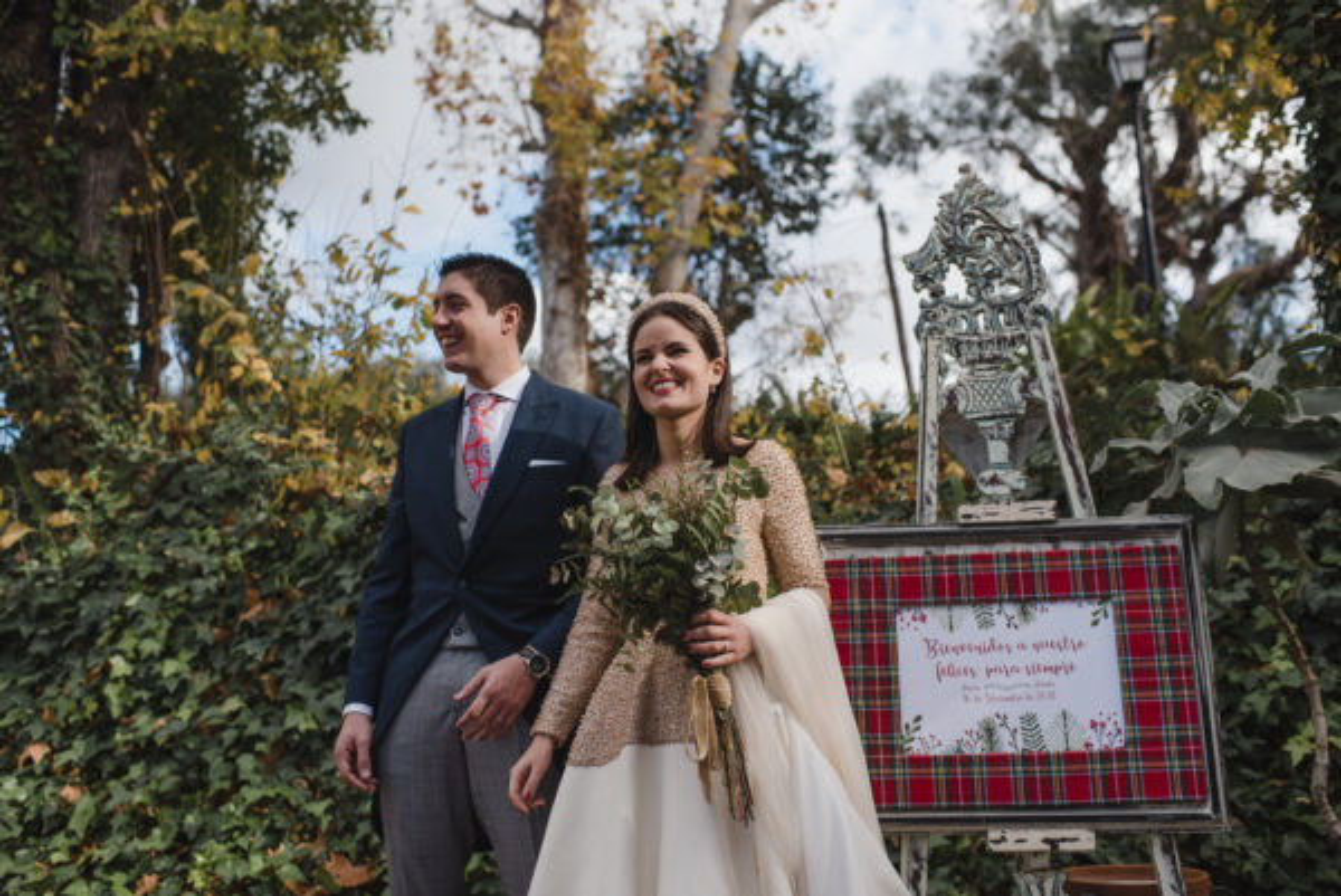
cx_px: 670
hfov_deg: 54.4
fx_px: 1305
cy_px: 448
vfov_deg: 37.9
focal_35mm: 35
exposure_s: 1/4000
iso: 125
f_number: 2.8
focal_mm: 35
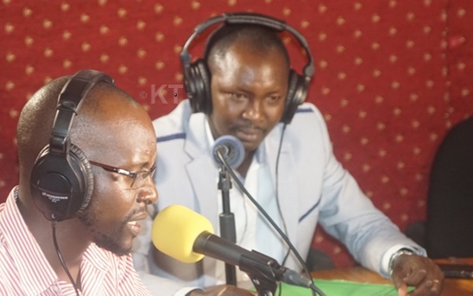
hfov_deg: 14.9
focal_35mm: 140
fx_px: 1805
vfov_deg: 9.4
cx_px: 174
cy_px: 194
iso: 2000
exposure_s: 1/80
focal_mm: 70
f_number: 3.5
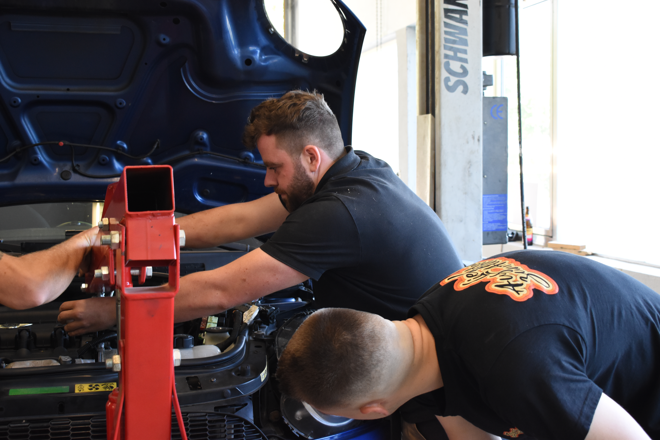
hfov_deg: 41.1
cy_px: 220
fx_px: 880
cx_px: 330
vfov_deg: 28.1
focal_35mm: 48
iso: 1250
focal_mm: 32
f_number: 5.6
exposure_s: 1/60
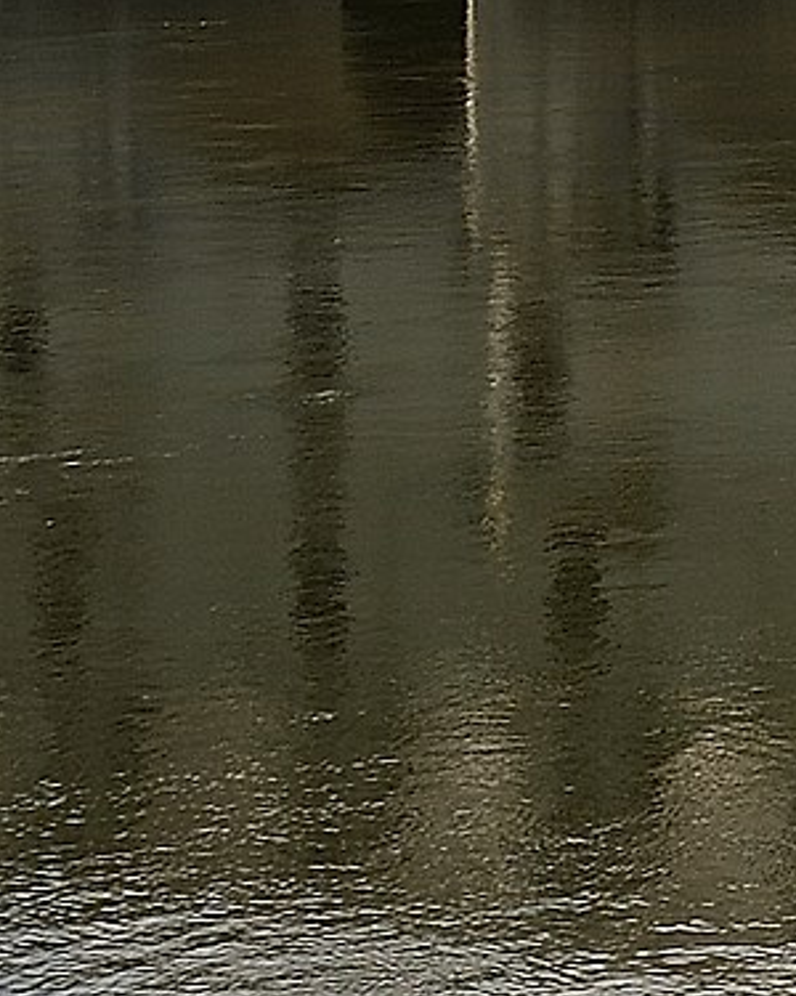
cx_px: 2415
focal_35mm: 174
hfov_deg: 7.7
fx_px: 5124
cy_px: -483
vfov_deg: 10.7
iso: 200
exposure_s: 1/400
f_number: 10
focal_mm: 29
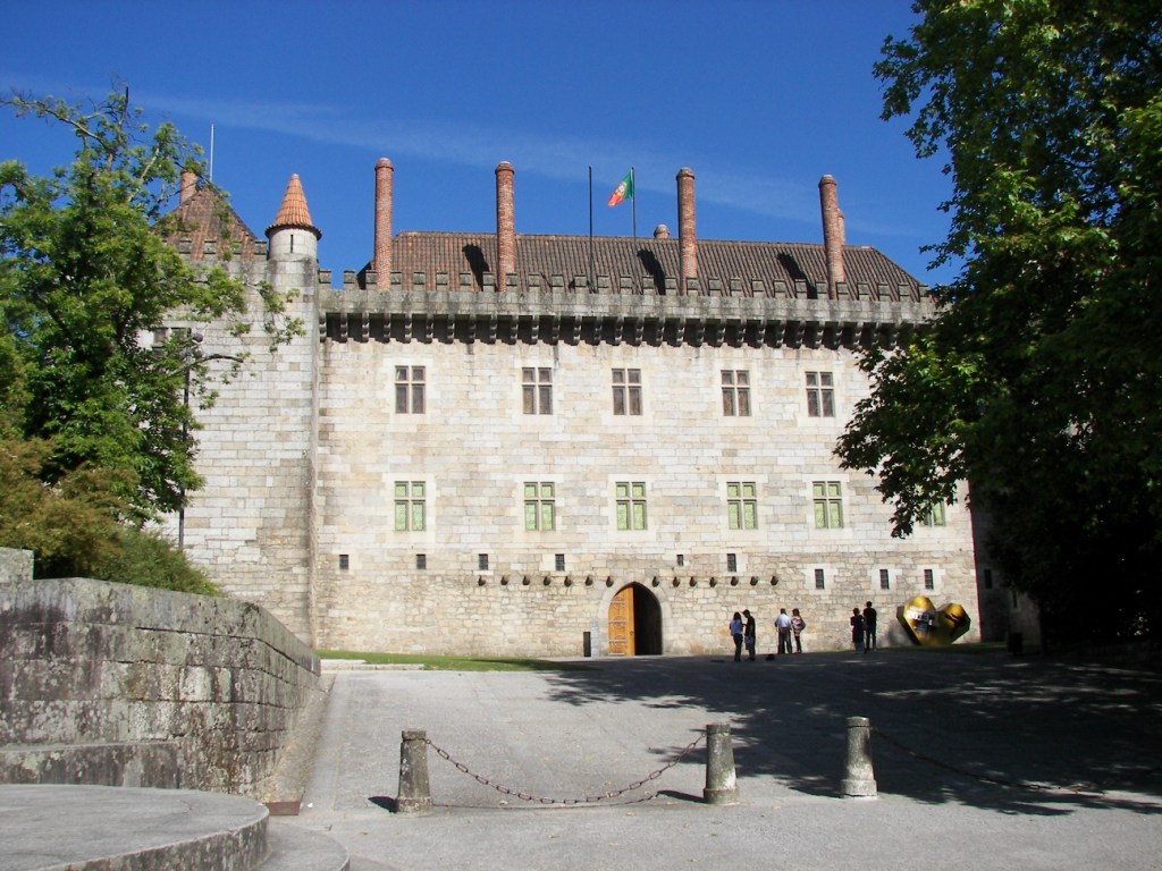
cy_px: 436
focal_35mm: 36
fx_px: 1208
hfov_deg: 51.4
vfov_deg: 39.7
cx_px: 581
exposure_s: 1/640
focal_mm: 6
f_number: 4
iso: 50
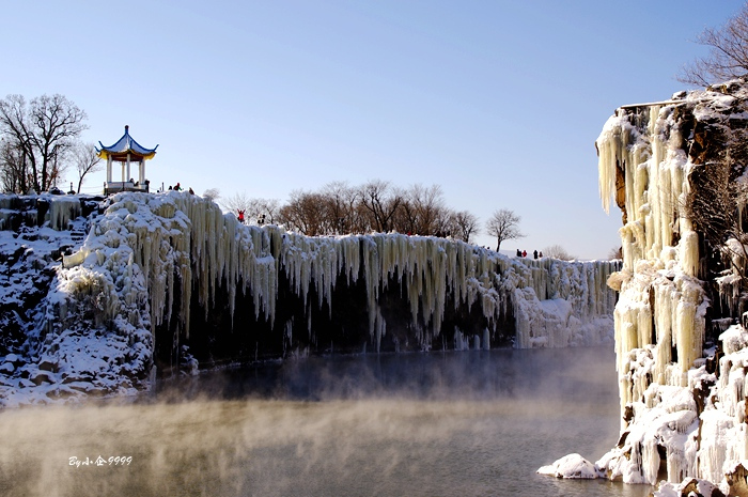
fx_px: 955
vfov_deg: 29.2
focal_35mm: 46
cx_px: 374
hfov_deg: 42.8
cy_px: 248
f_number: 8
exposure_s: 1/320
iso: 100
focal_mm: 31
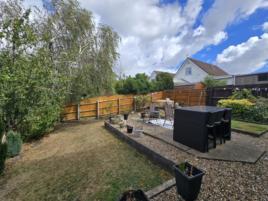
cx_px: 134
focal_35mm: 13
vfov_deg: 89.9
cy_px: 100
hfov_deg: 106.2
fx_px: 101
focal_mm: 2.2
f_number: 2.2
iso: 50
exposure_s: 1/2105
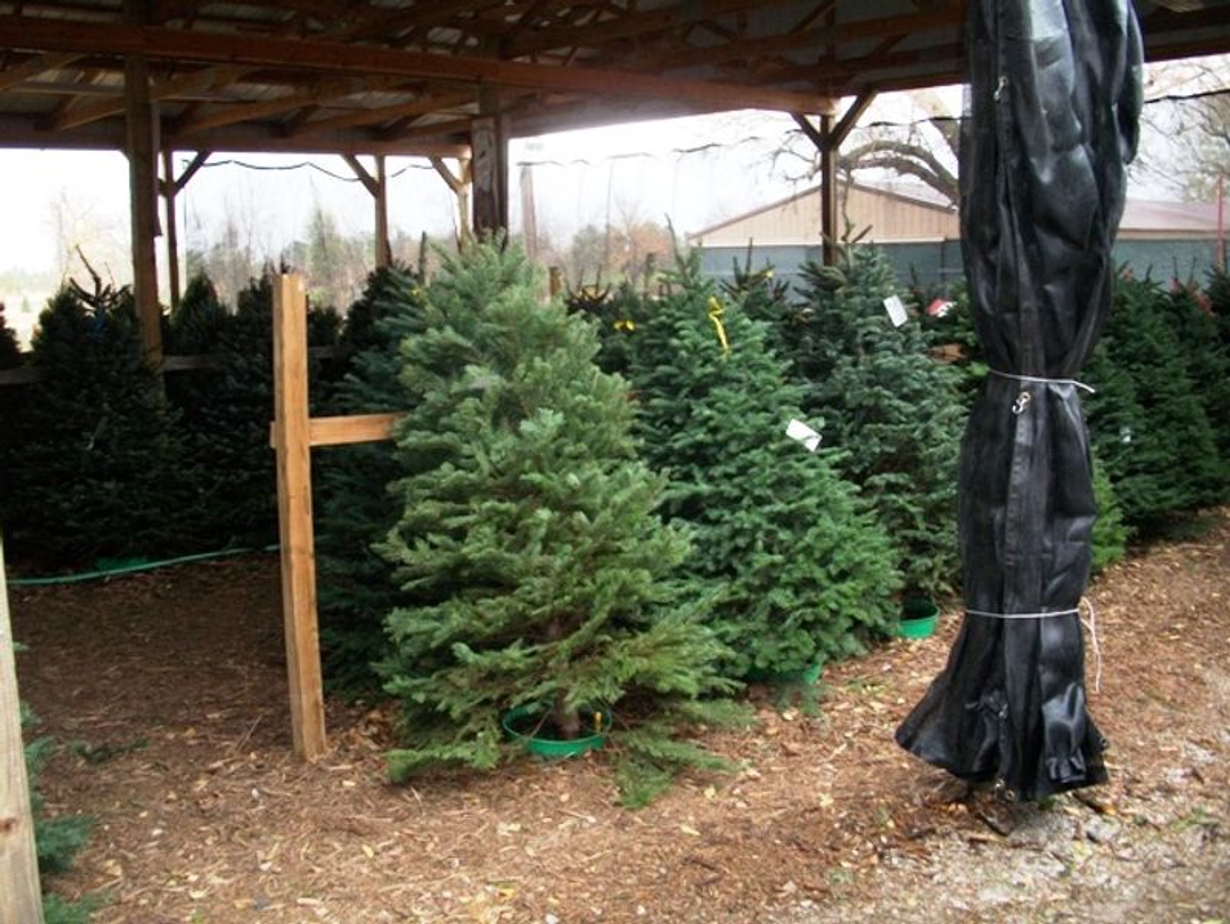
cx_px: 615
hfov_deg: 52.6
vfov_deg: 40.7
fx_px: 1244
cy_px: 462
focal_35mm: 35
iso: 160
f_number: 3.1
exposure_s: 1/30
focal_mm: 6.3
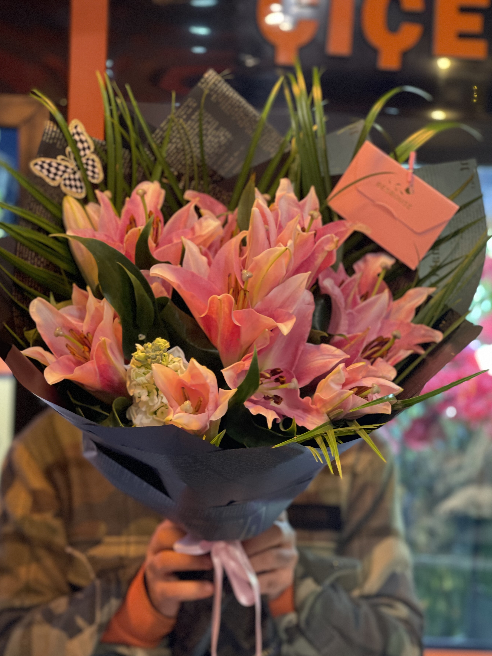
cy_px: 373
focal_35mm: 73
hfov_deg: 20.2
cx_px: 231
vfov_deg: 26.7
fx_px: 1383
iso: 320
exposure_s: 1/25
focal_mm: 7.5
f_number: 2.2
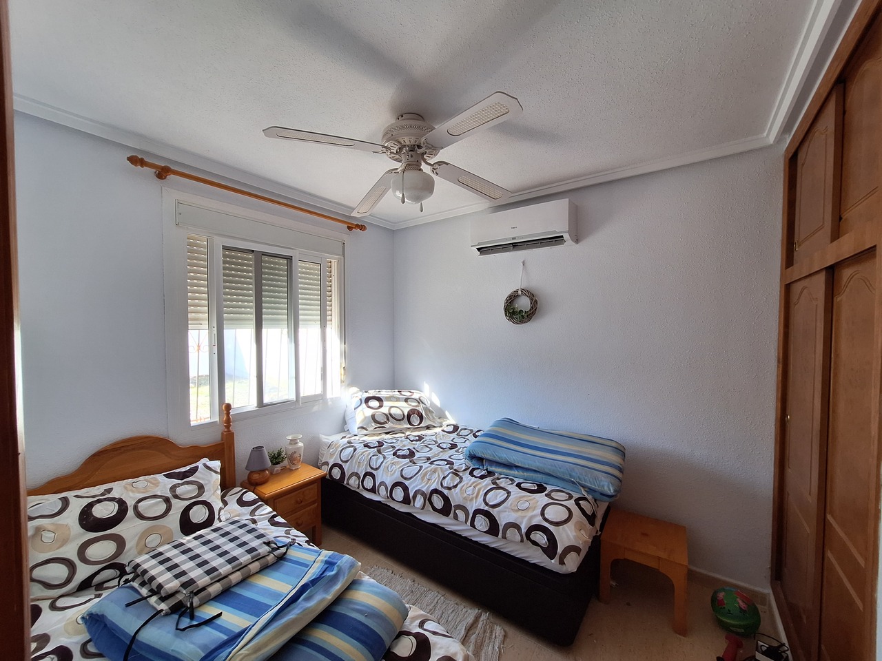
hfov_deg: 106.2
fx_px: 331
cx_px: 441
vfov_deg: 89.9
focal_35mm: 13
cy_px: 330
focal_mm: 1.74
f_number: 2.2
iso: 80
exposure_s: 1/100
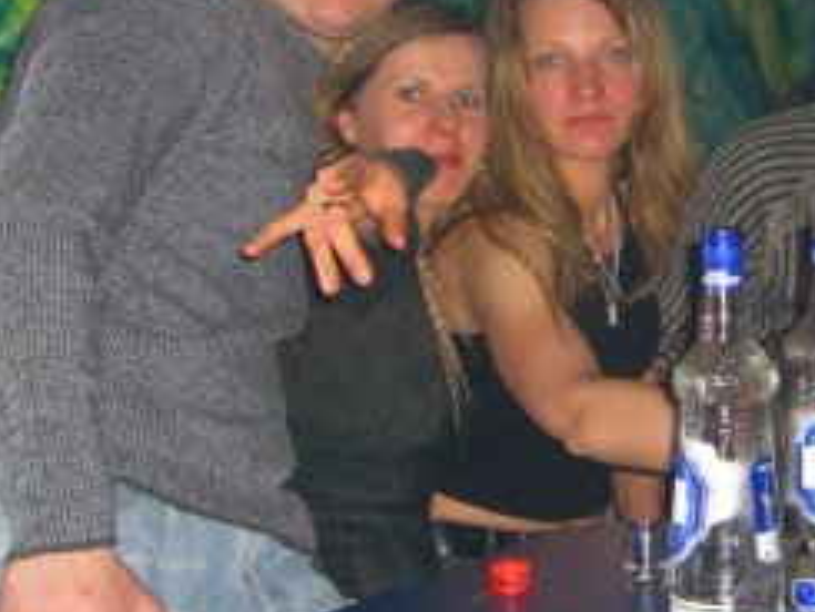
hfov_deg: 20.7
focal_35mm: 93
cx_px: 725
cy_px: 226
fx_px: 2191
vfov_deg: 15.9
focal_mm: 7.9
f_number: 2.8
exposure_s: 1/60
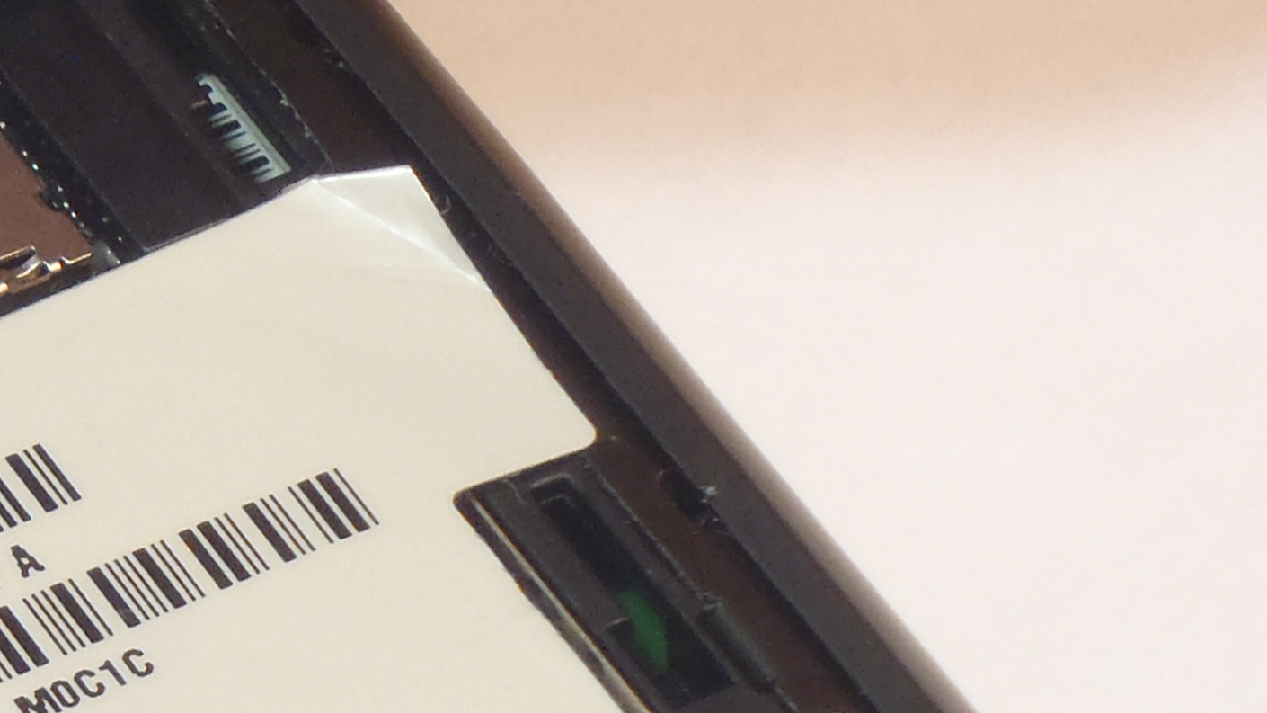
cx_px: -441
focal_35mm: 464
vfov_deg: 2.6
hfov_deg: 4.6
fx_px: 15588
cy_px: 494
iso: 200
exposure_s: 1/10
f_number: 5.9
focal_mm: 25
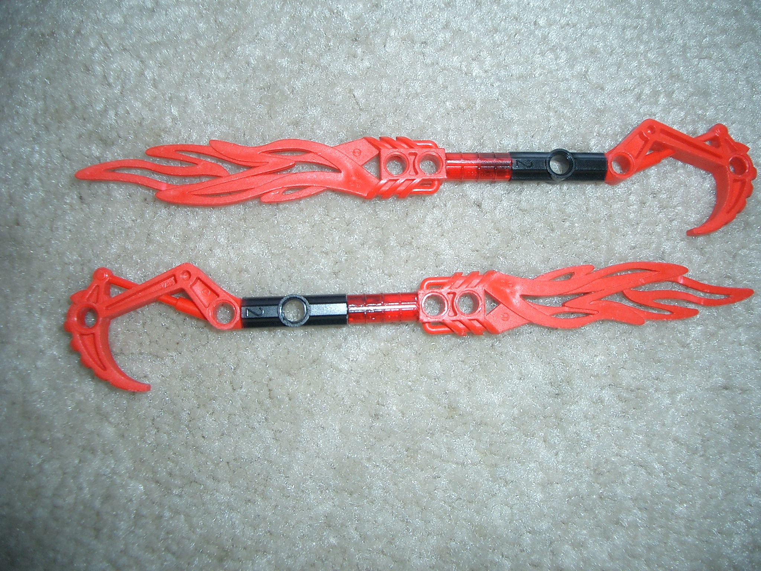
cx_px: 380
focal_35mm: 35
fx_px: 769
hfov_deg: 52.6
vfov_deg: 40.7
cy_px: 286
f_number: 2.6
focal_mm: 5.8
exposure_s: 1/40
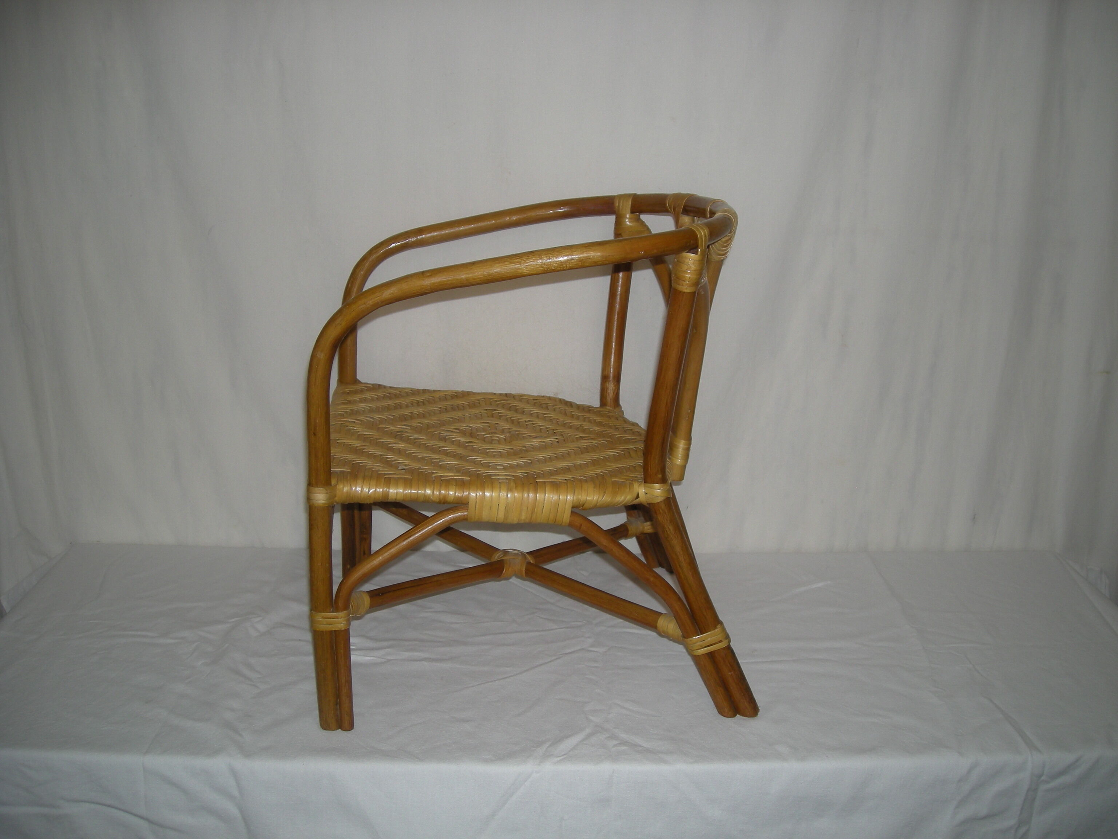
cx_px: 559
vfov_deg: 40.7
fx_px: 1130
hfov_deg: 52.6
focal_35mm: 35
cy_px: 420
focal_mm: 5.7
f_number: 2.8
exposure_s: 1/52.3
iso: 50
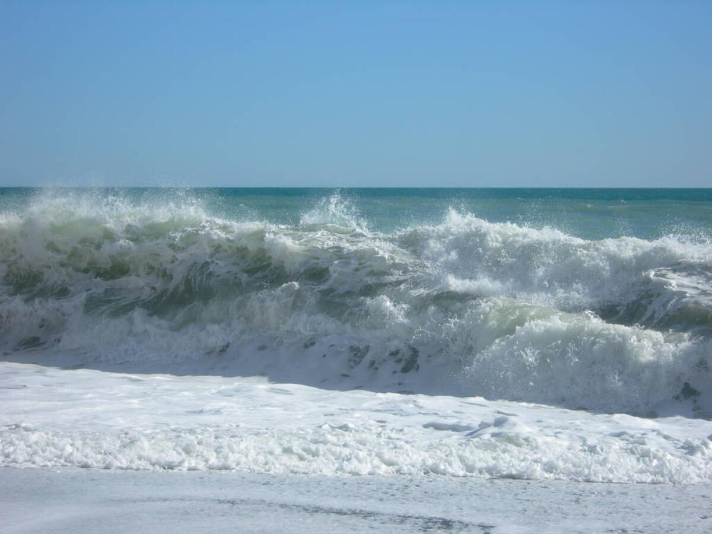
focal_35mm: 103
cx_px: 356
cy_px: 267
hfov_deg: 19.1
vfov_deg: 14.4
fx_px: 2119
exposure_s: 1/354
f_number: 7.8
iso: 50
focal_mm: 21.3
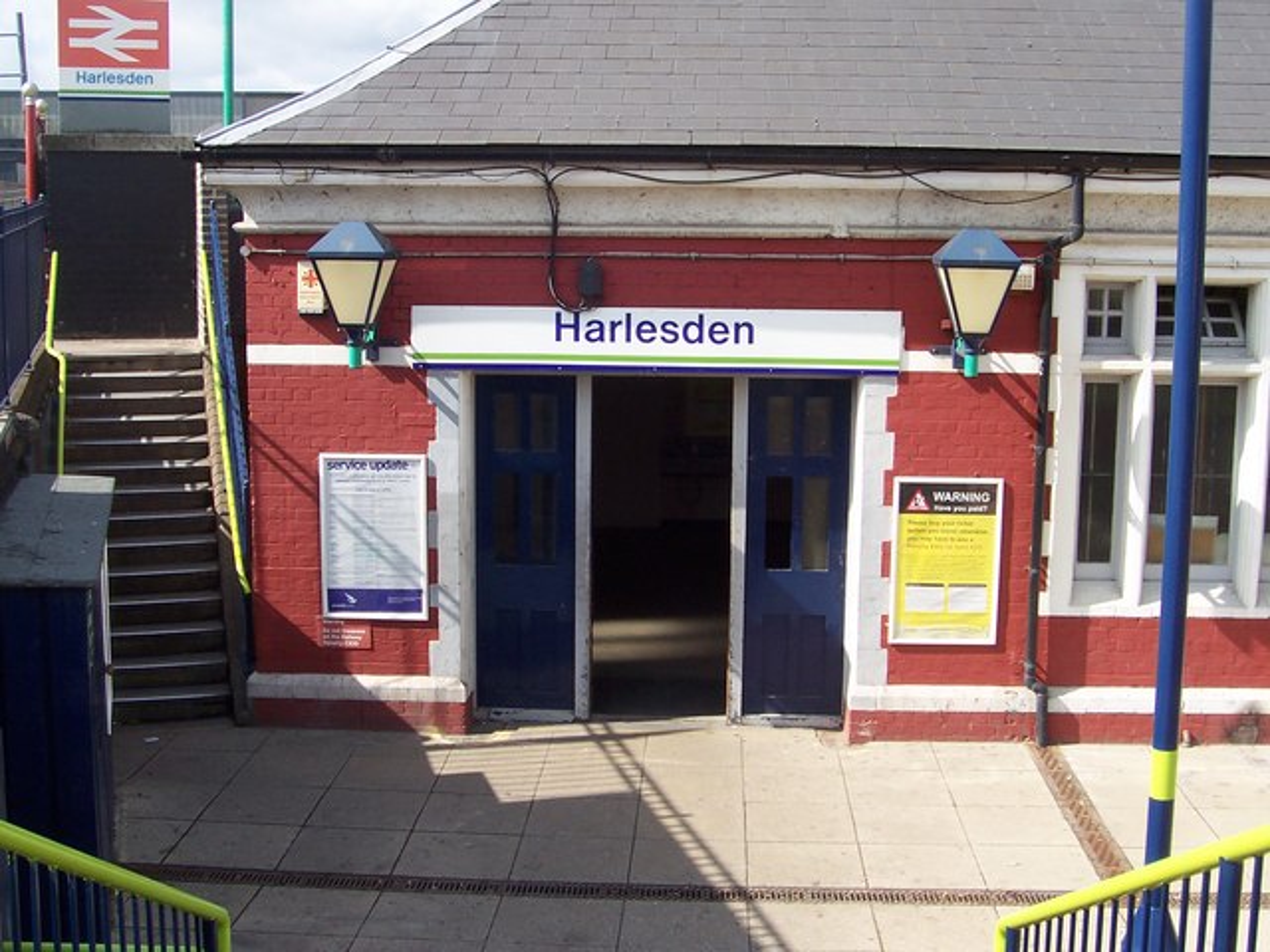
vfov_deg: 31.5
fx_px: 1688
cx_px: 635
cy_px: 476
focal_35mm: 46
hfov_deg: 41.2
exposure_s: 1/250
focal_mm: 7
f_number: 5.6
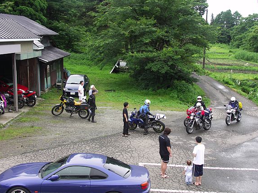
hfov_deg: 35.5
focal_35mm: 54
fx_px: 403
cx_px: 143
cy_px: 97
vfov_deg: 27.0
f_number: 4
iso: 50
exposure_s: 1/80
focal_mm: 12.4
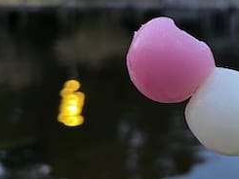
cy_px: 40
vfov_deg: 27.1
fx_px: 366
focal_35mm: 53
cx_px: 209
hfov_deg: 34.4
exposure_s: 1/42
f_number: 1.5
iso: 500
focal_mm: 5.7
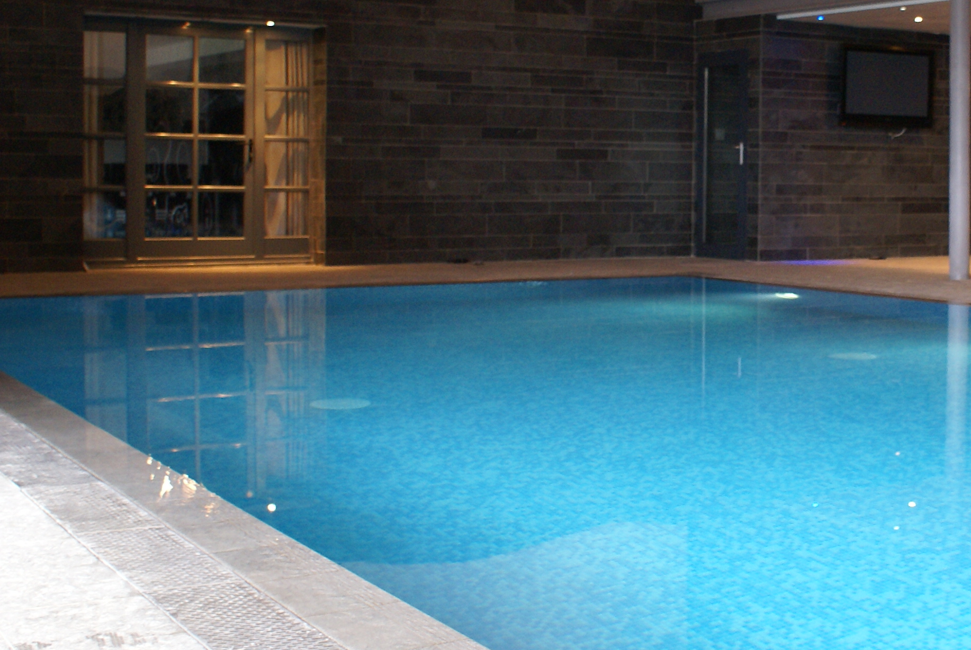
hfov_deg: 34.2
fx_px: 1539
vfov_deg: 23.7
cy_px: 210
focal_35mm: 57
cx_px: 745
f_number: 3.5
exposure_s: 1/13
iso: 400
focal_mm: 18
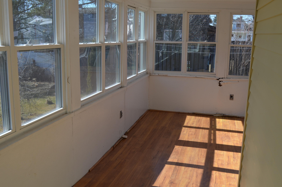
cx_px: 141
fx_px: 305
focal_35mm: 39
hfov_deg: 49.6
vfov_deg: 34.1
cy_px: 94
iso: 200
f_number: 7.1
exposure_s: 1/200
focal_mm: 26
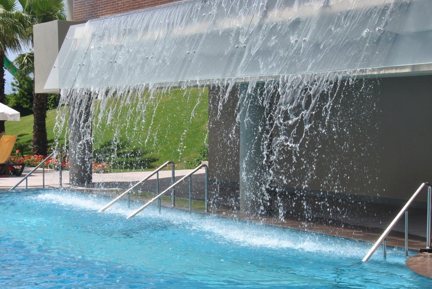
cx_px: 179
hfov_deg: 24.7
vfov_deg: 16.7
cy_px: 177
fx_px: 985
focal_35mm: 82
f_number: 9
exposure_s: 1/320
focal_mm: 44
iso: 100
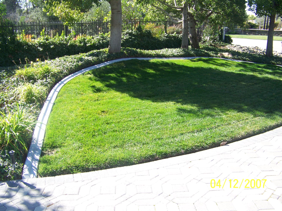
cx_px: 141
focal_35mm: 36
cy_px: 106
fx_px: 293
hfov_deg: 51.4
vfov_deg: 39.7
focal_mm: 5.85
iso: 64
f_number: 2.8
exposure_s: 1/200
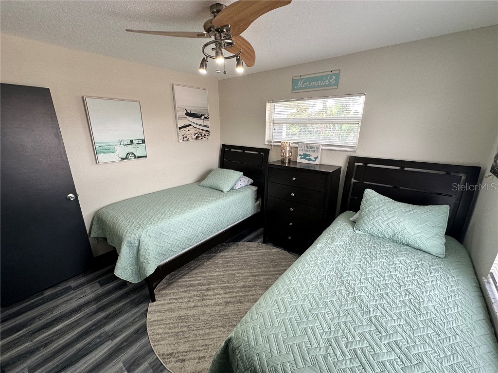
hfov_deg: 102.1
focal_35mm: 14
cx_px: 249
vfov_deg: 85.7
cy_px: 186
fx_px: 201
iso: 125
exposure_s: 1/120
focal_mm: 2.22
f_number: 2.2
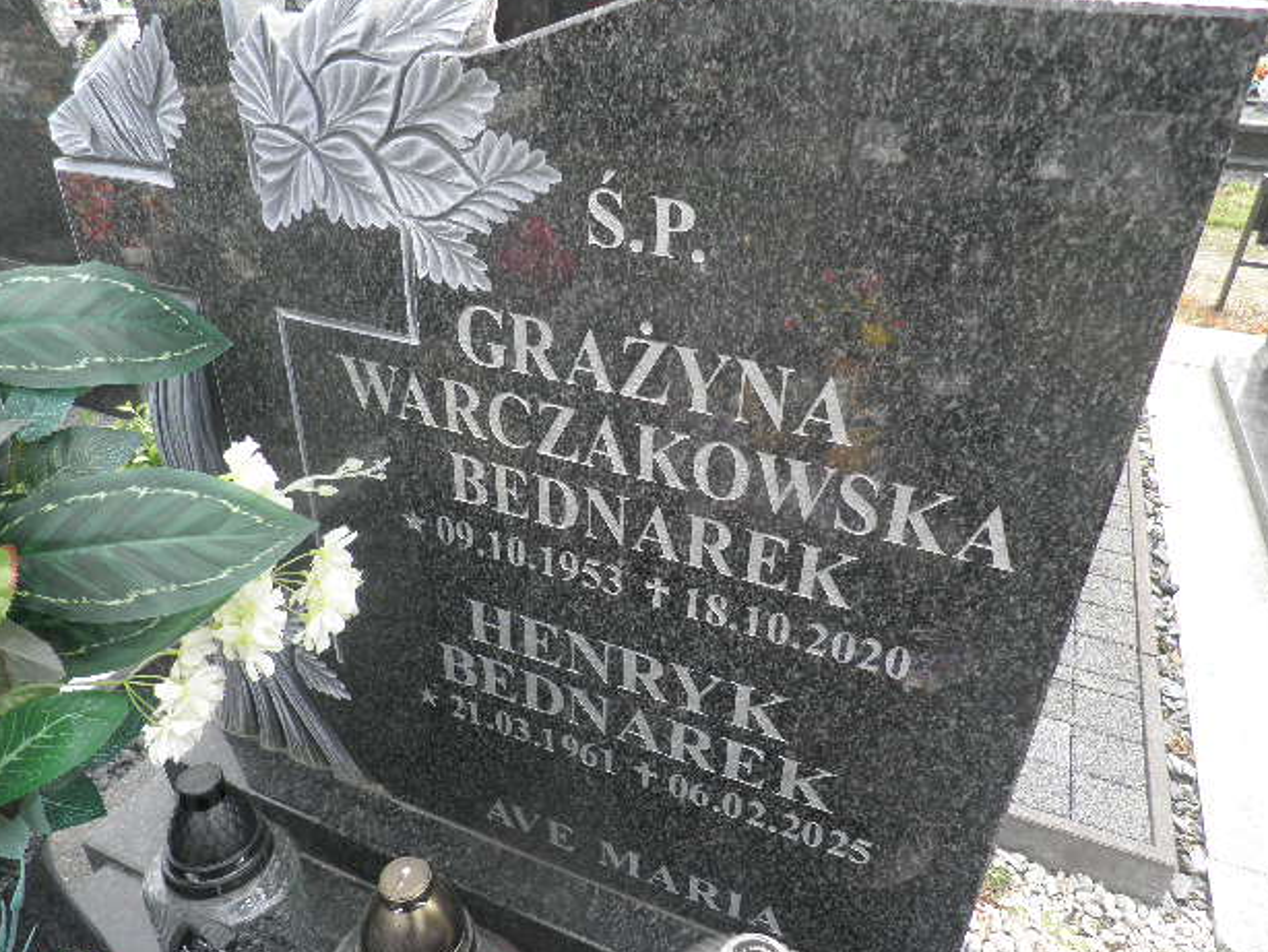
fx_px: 916
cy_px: 481
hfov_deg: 69.4
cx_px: 653
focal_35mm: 25
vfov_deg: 54.9
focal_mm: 4.3
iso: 64
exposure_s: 1/200
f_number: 3.3
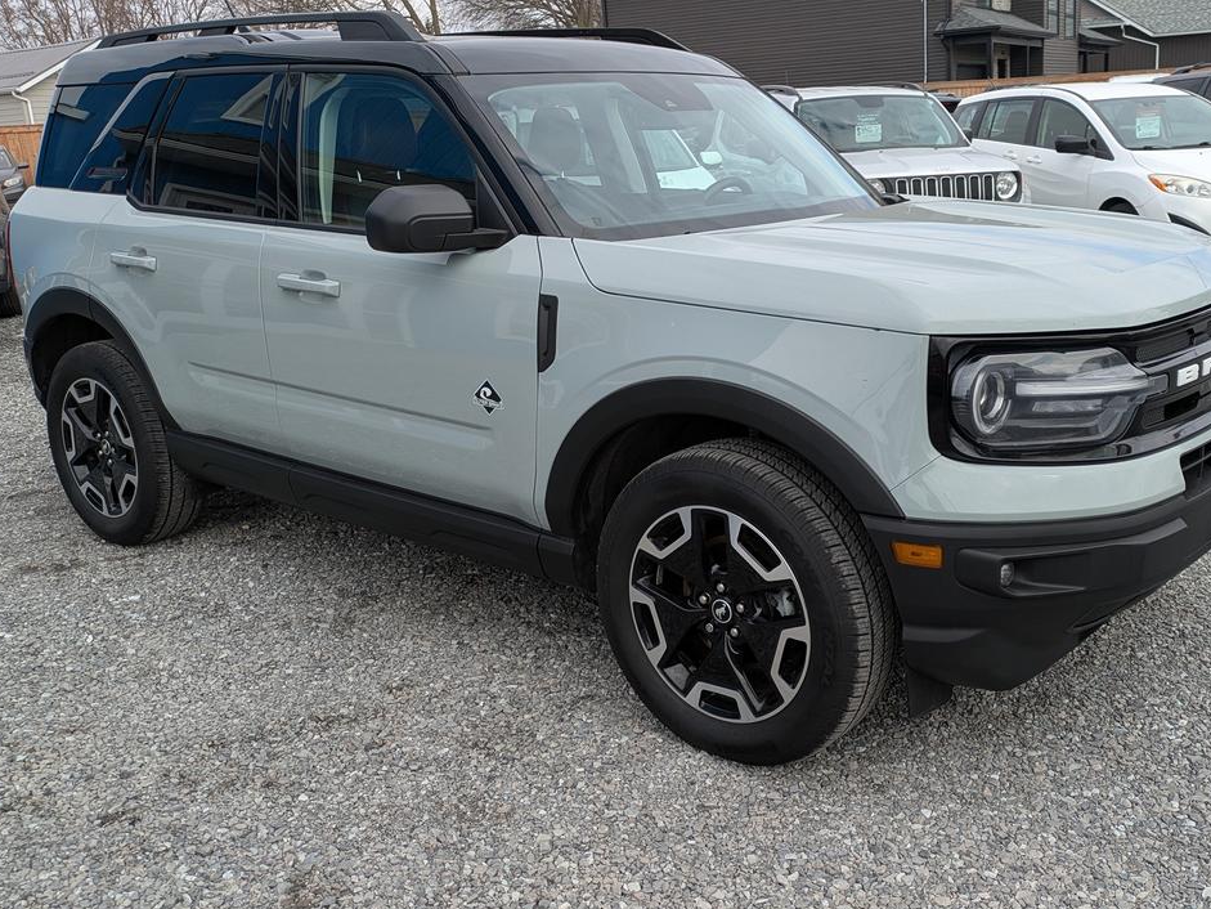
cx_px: 723
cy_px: 390
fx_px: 1190
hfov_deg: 53.6
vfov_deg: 41.7
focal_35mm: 34
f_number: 1.89
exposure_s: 1/1316
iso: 44
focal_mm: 5.43
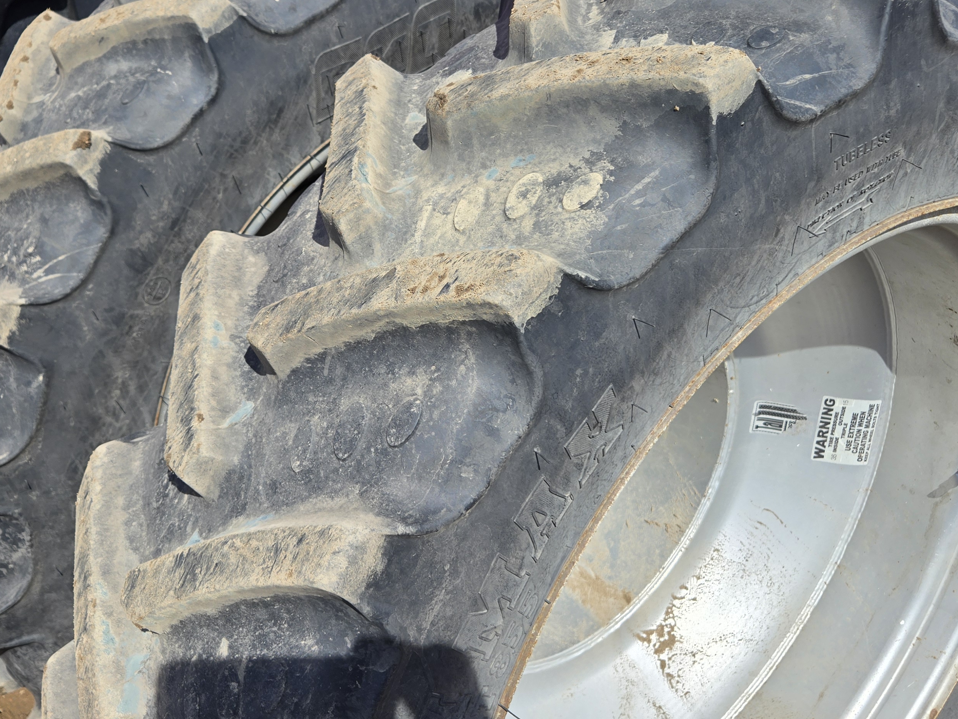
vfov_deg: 38.4
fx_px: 1024
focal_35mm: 37
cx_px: 434
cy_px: 267
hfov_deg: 50.1
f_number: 1.8
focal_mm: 5.4
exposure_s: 1/1645
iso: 25
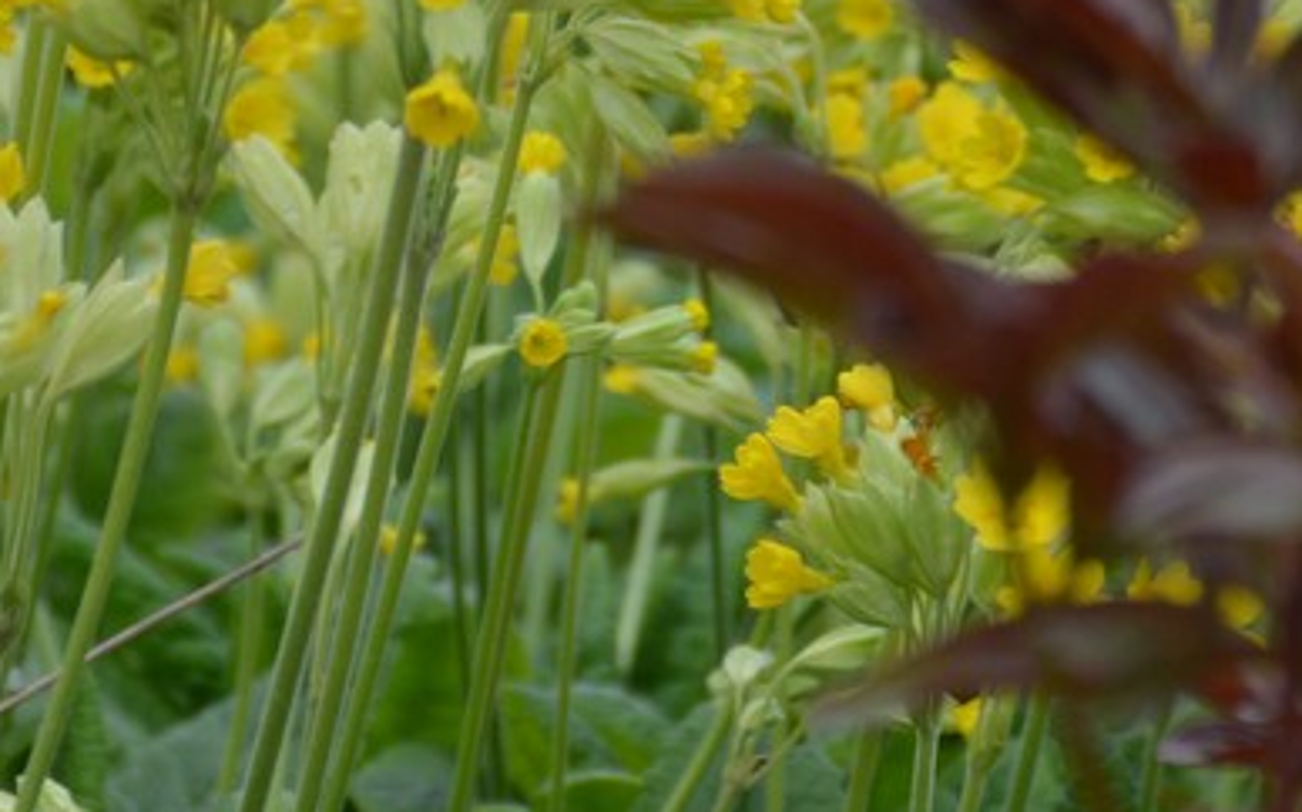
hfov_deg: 5.1
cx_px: 883
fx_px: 14682
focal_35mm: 414
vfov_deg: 3.2
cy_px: -346
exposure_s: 1/200
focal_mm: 70
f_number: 7.1
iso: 200
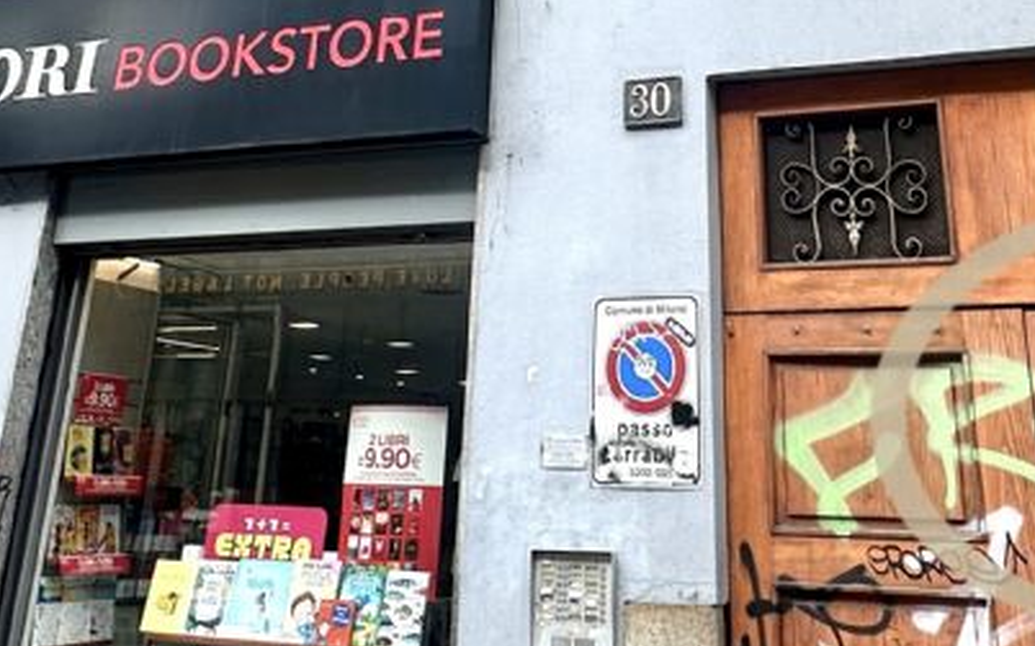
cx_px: 595
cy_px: -199
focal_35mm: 48
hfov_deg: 41.7
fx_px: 1354
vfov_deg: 23.6
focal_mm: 2.22
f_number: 2.2
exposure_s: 1/450
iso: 40
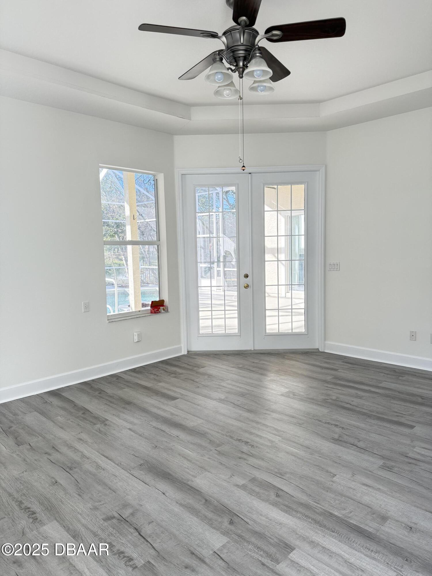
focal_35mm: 24
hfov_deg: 56.8
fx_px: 399
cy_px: 288
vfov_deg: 71.6
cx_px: 216
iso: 160
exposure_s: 1/243
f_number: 1.78
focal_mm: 6.76
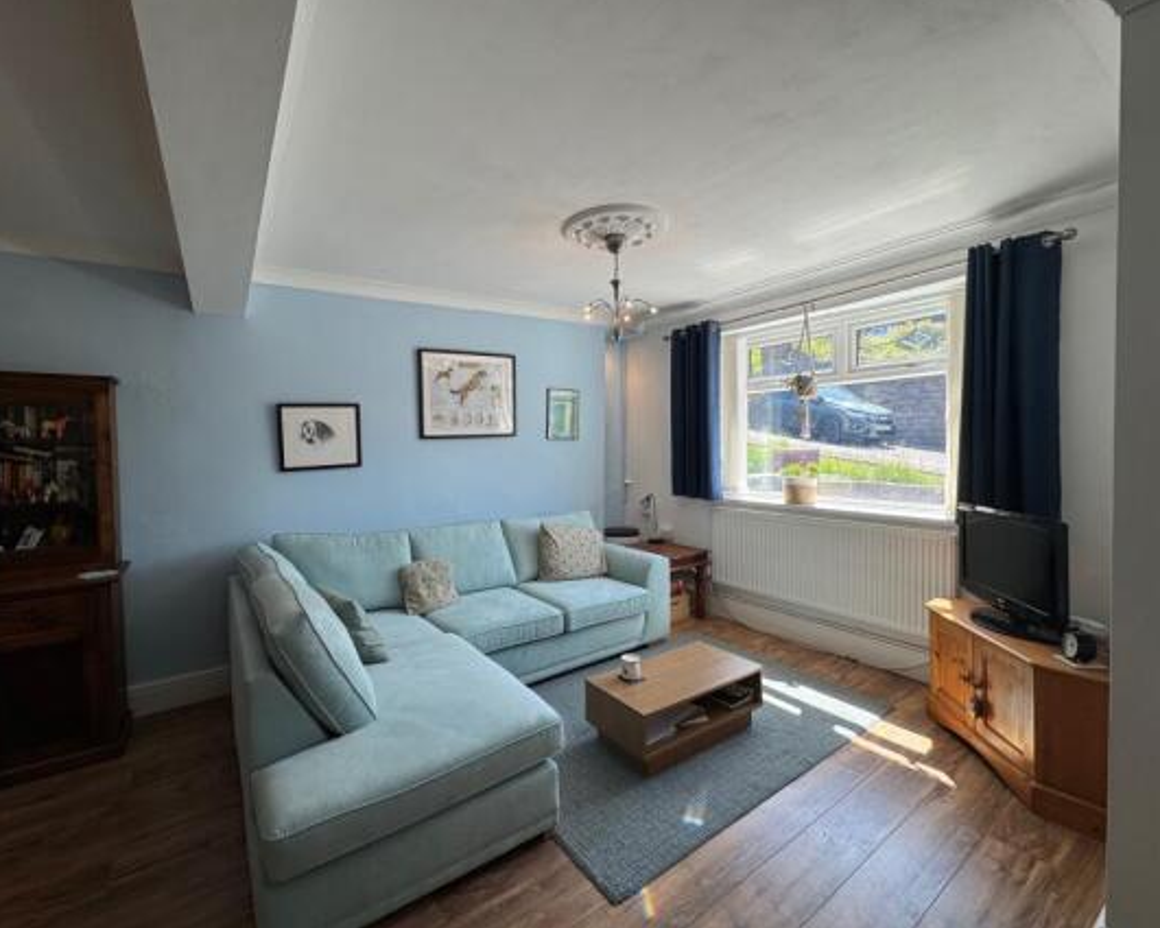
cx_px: 545
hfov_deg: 96.7
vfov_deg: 84.1
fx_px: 515
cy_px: 464
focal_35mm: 15
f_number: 2.2
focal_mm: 2.22
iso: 40
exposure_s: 1/150
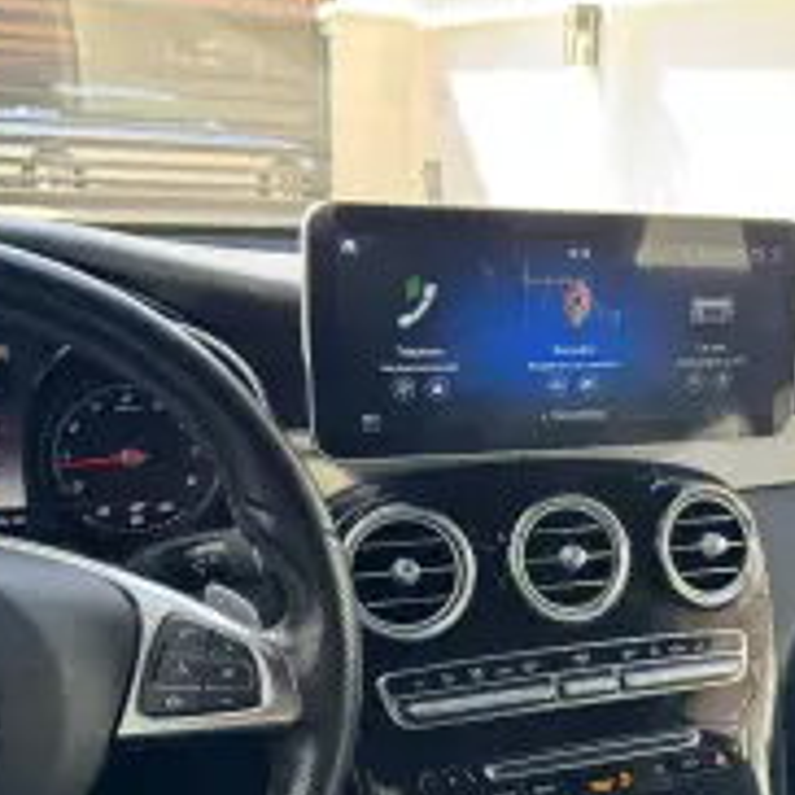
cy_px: 550
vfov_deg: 39.4
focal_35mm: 42
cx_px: 581
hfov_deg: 39.1
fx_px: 1091
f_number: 1.78
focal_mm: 6.76
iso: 160
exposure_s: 1/121
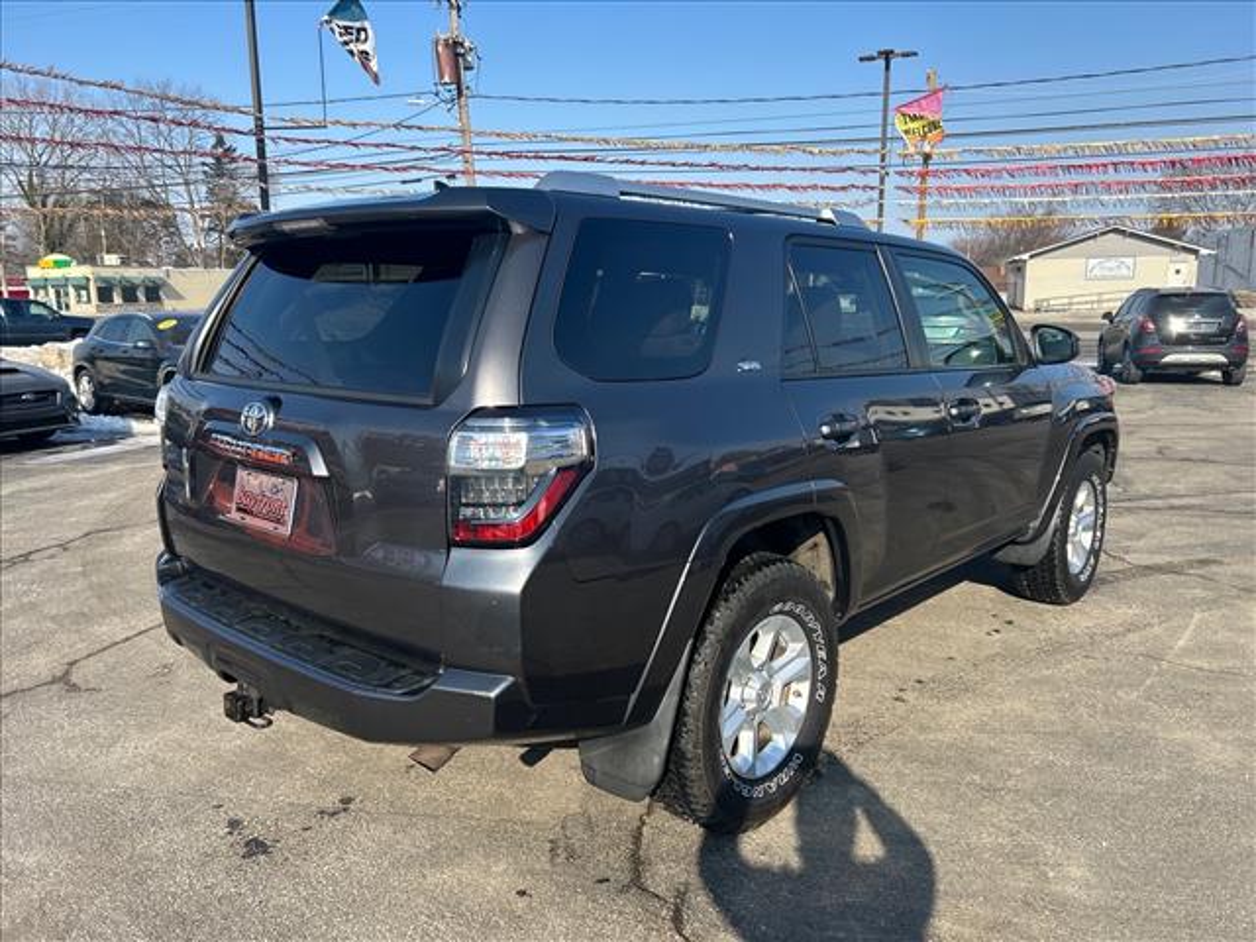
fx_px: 943
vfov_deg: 53.1
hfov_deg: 67.3
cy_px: 471
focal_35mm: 26
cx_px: 628
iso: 50
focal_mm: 5.7
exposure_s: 1/3077
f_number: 1.5
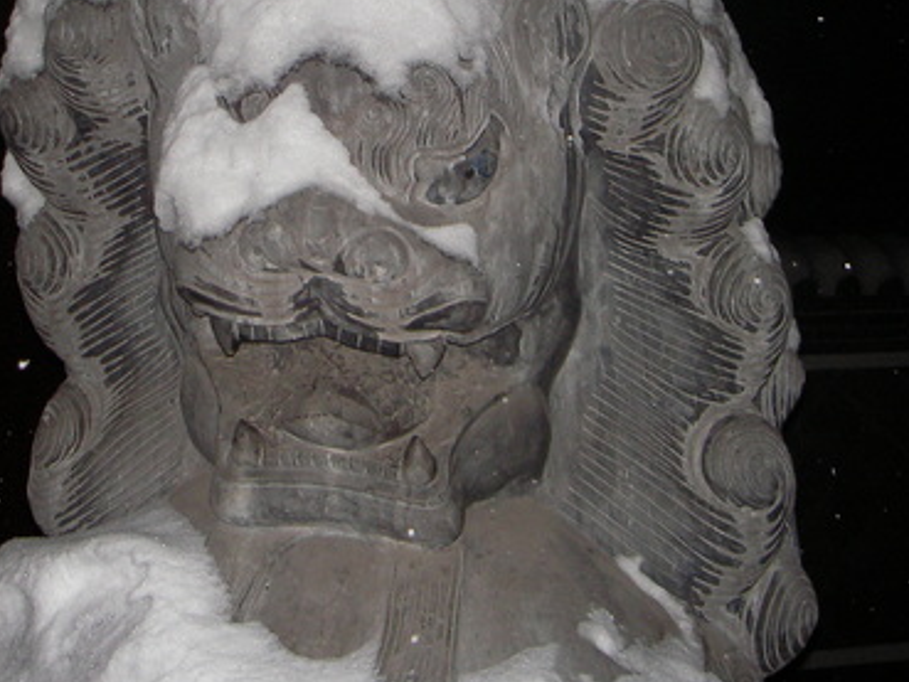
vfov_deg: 20.0
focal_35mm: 72
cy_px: 55
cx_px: 367
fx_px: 1891
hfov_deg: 27.0
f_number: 3.3
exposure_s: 1/30
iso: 114
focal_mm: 6.3
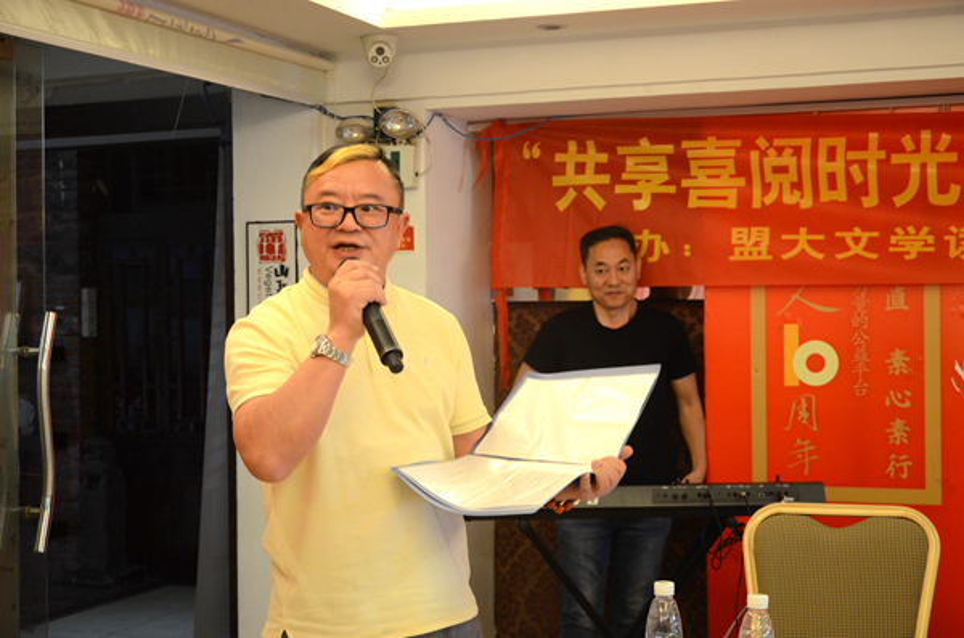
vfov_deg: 22.5
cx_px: 482
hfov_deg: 33.5
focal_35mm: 60
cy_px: 319
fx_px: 1603
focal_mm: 40
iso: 1600
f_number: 4.5
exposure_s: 1/40
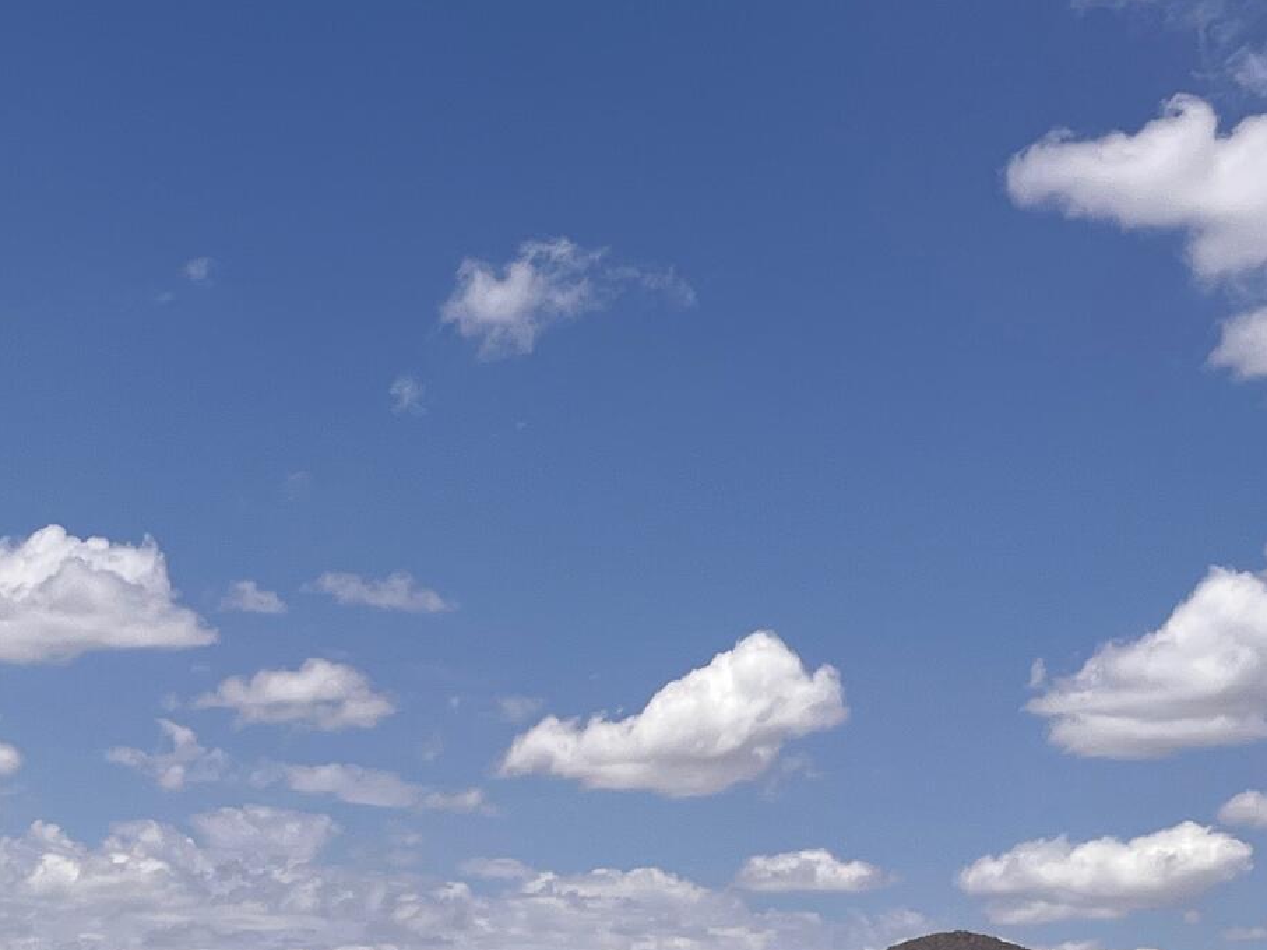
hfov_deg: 22.5
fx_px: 3147
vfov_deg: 16.2
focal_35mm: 86
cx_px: 260
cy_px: 1246
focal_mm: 5.1
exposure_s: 1/7353
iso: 50
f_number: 1.6
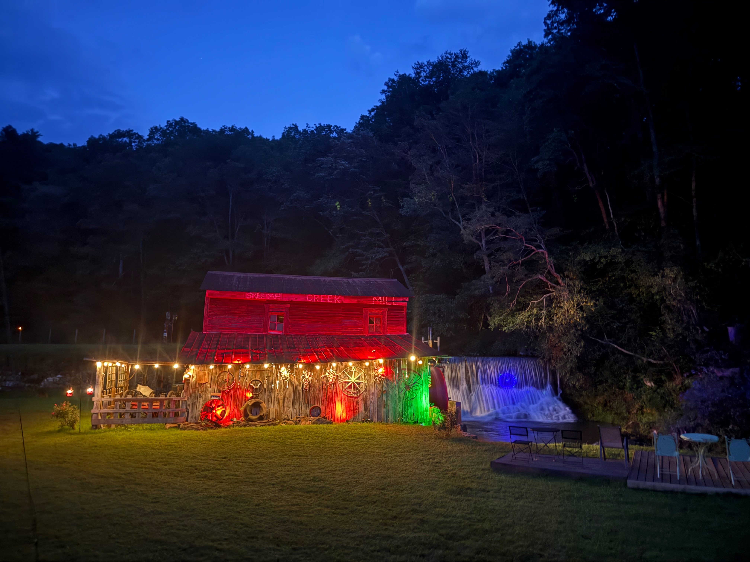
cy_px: 281
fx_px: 520
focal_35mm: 24
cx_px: 375
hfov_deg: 71.6
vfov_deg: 56.8
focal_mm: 6.76
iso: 2500
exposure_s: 1/2
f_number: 1.78
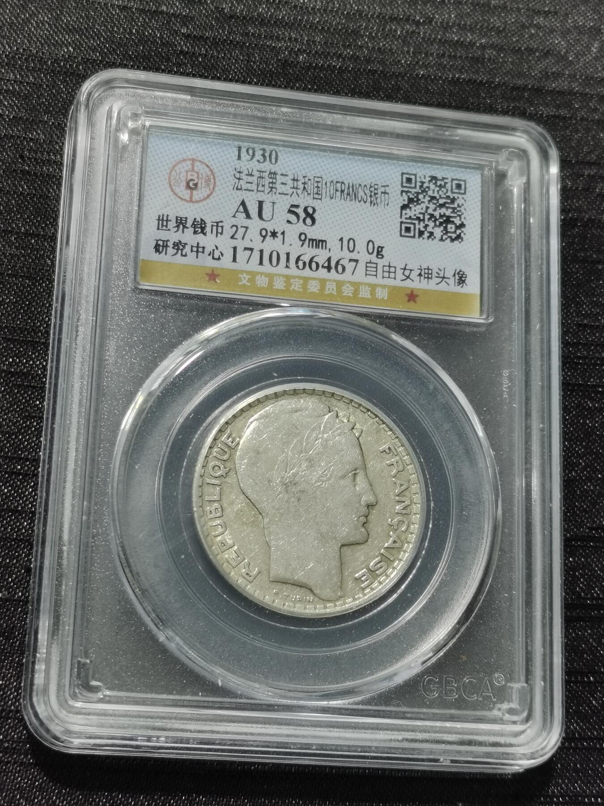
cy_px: 403
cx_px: 302
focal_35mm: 66
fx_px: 1535
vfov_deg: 29.4
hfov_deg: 22.3
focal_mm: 5.58
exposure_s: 1/100
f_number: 1.8
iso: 64
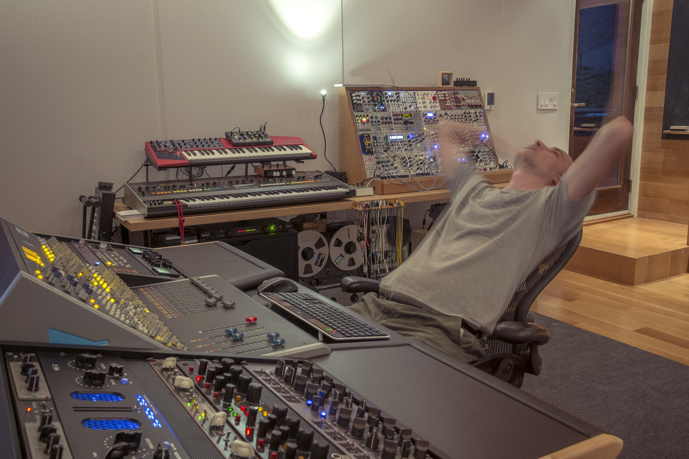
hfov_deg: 54.4
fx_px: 670
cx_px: 344
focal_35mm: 35
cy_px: 230
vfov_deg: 37.9
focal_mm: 23
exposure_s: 1.6
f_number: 8
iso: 500
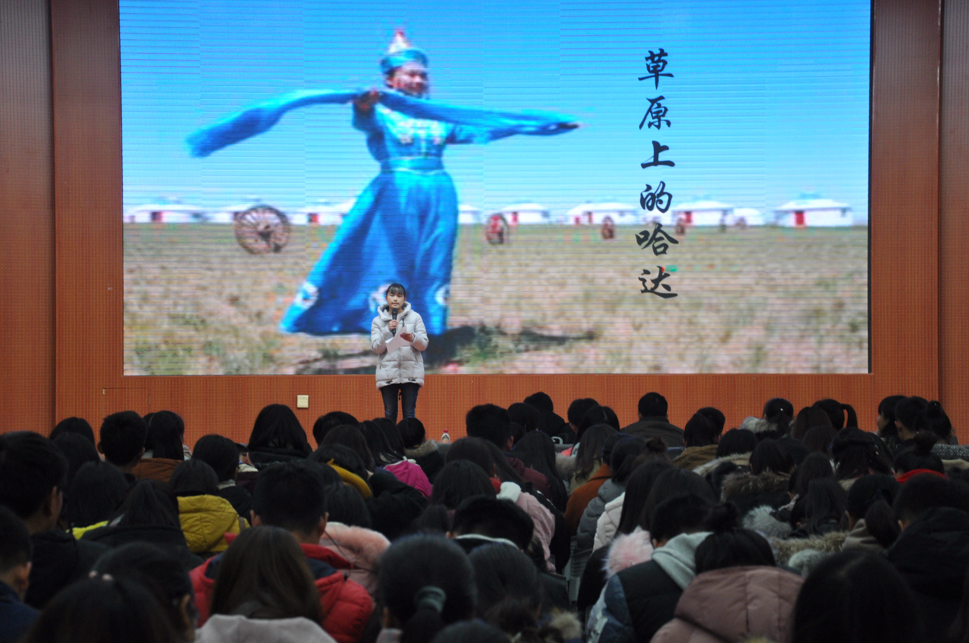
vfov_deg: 9.9
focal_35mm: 138
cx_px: 484
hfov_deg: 14.9
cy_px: 322
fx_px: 3710
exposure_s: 1/30
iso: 640
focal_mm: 92
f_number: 6.3
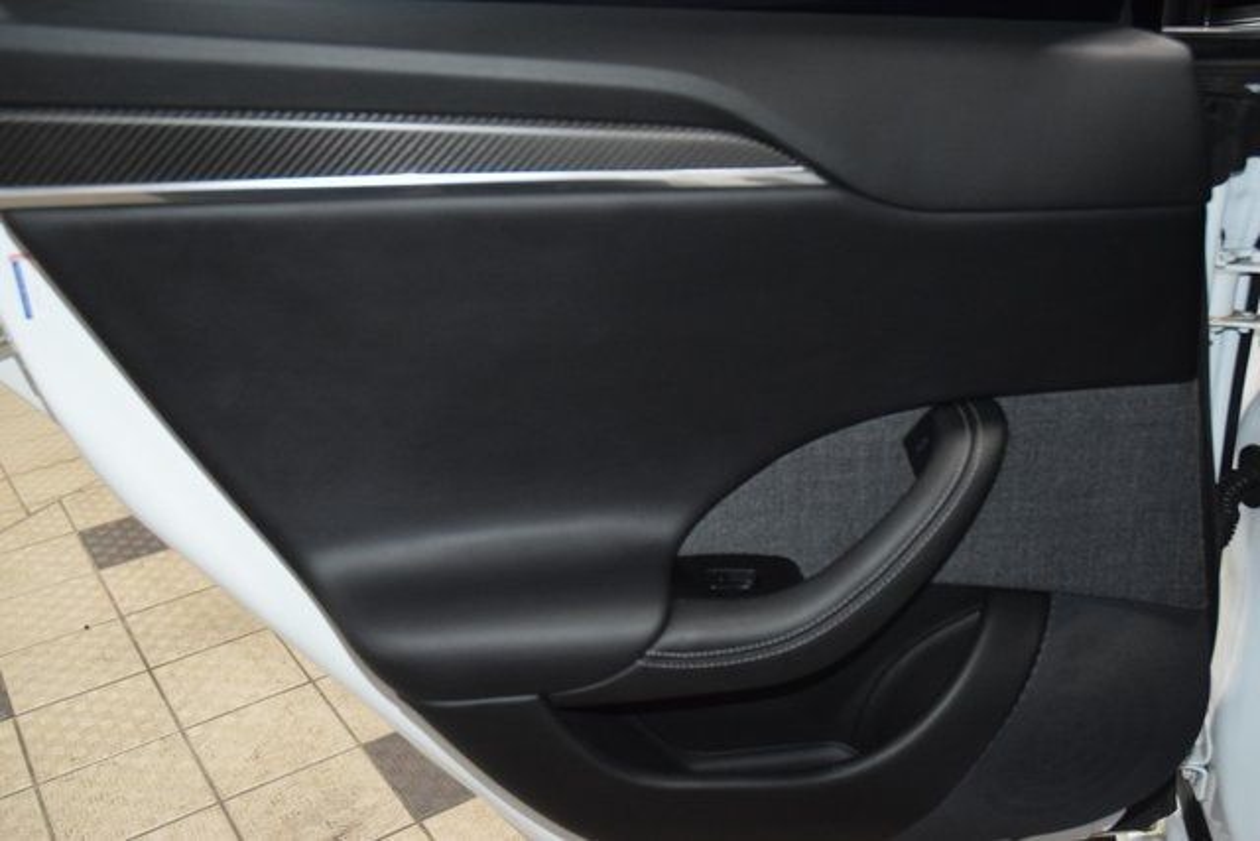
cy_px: 420
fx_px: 1313
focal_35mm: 38
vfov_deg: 35.5
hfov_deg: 51.3
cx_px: 630
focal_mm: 25
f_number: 3.8
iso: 2500
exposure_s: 1/125
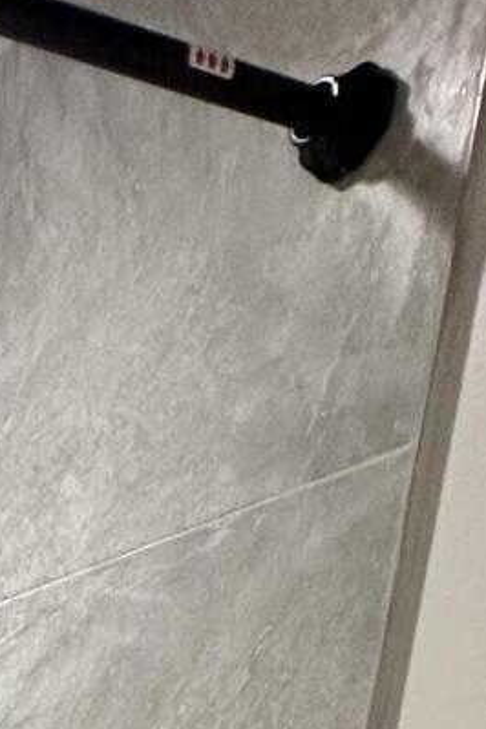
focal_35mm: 73
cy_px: 1451
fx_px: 1478
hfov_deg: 14.2
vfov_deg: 18.4
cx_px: -601
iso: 200
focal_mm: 2.22
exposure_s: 1/60
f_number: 2.2
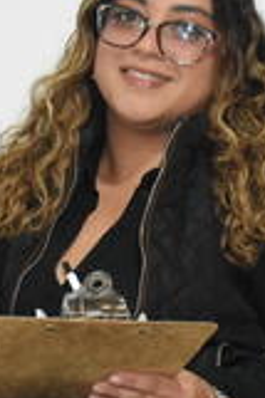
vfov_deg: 13.8
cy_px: 166
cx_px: 124
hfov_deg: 9.2
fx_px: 1649
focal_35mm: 149
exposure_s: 1/160
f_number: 4
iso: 3200
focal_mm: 32
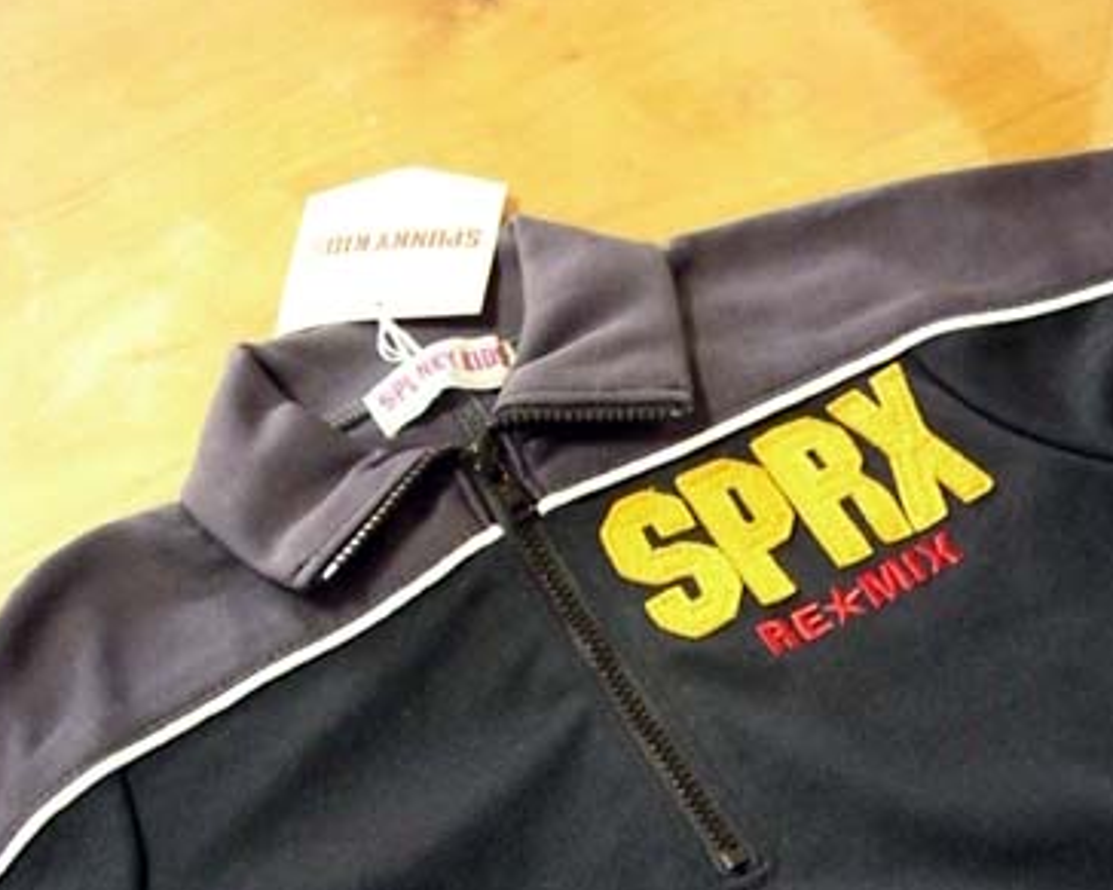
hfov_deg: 36.5
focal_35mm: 51
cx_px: 676
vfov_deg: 29.6
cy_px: 555
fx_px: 1680
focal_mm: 6.2
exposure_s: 1/30
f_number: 2.7
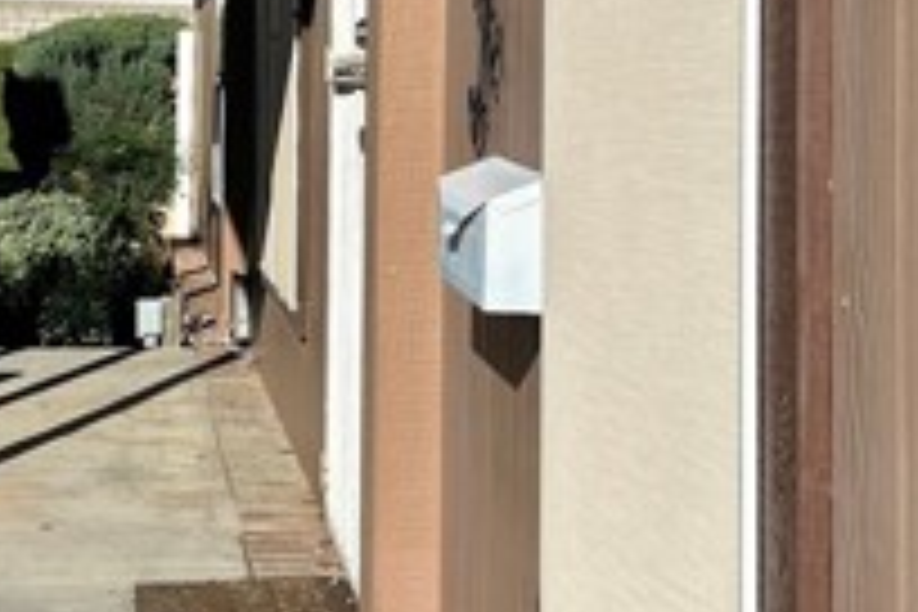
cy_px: 72
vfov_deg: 15.9
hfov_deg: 23.9
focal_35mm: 85
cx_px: 360
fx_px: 2167
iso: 50
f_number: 1.5
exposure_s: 1/7463
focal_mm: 5.7
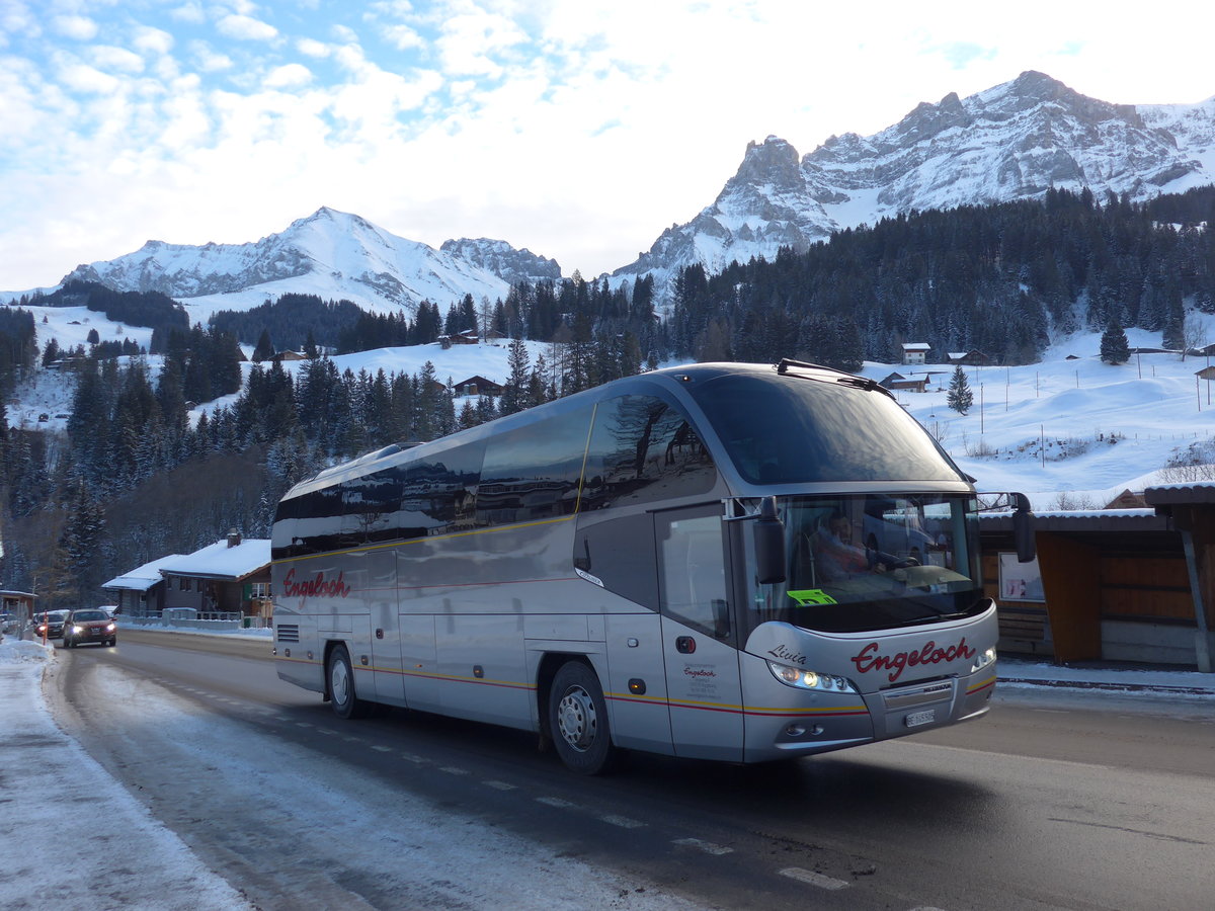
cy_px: 456
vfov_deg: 48.2
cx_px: 608
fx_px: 1018
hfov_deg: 61.7
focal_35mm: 29
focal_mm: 6
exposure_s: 1/320
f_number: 2.8
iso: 80
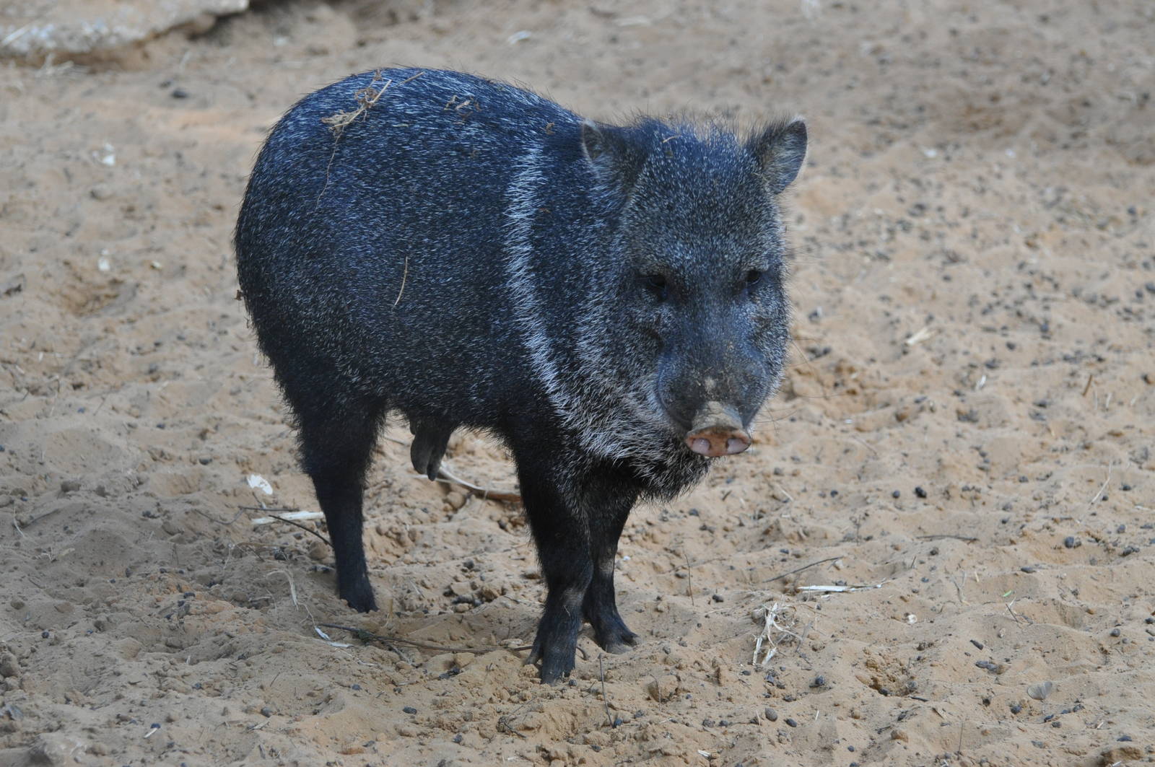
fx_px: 4807
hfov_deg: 13.7
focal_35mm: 150
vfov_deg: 9.1
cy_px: 384
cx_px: 578
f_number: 4.5
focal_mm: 100
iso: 800
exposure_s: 1/200
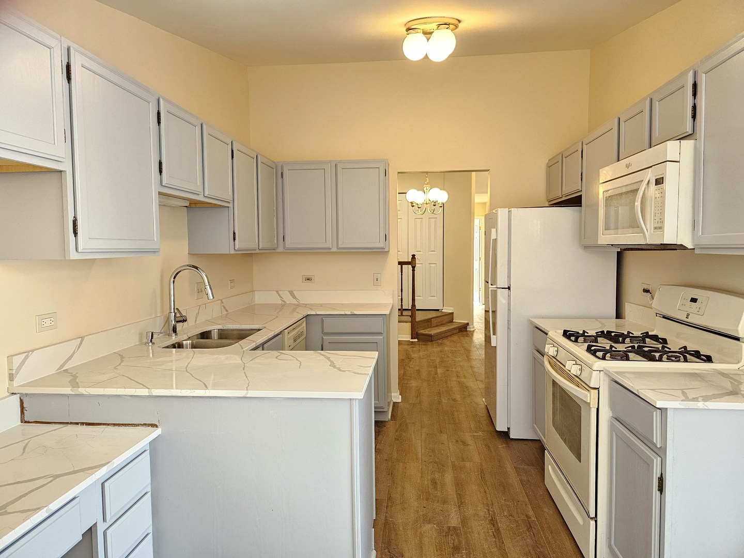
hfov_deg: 73.9
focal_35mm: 23
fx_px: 494
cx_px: 372
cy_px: 279
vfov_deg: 58.9
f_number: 1.7
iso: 400
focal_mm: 6.3
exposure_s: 1/120
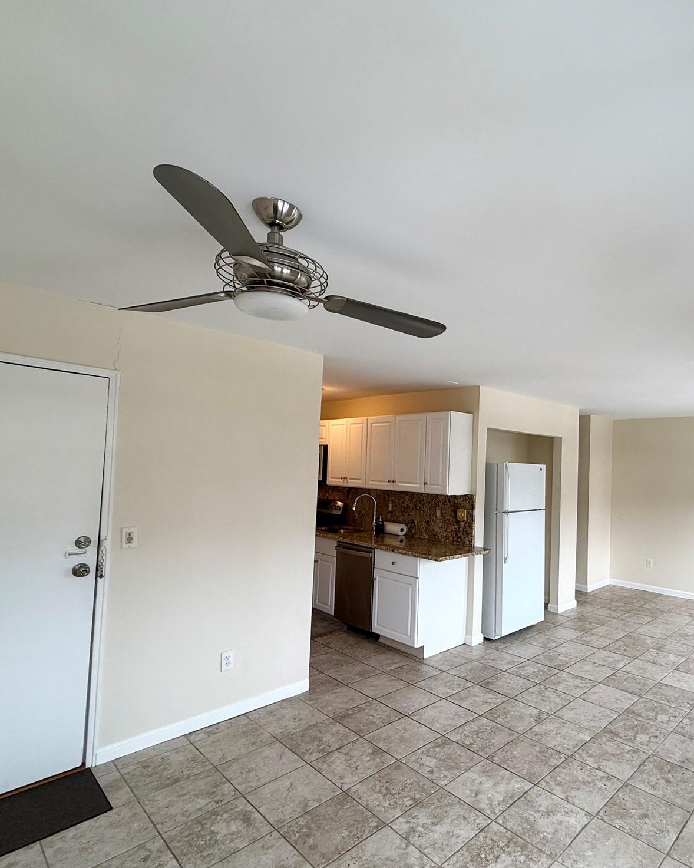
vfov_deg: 83.3
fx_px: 488
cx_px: 500
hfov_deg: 67.4
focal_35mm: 19
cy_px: 444
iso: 50
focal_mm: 2.22
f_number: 2.2
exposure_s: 1/158
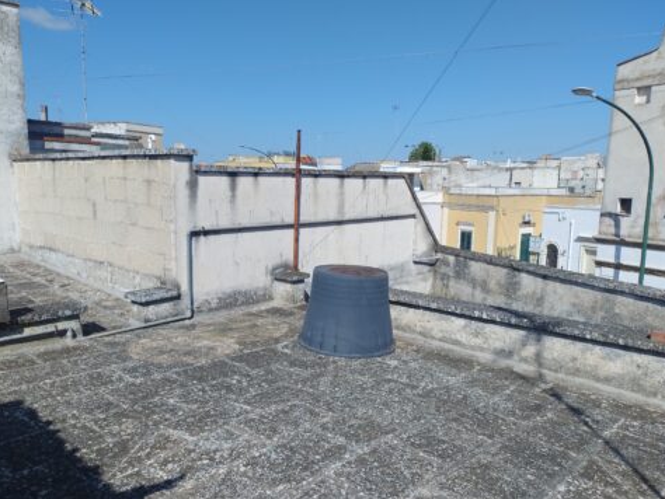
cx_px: 311
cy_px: 245
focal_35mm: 27
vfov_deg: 51.4
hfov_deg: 65.2
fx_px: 519
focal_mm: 4.71
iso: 100
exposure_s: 1/1057
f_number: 1.7
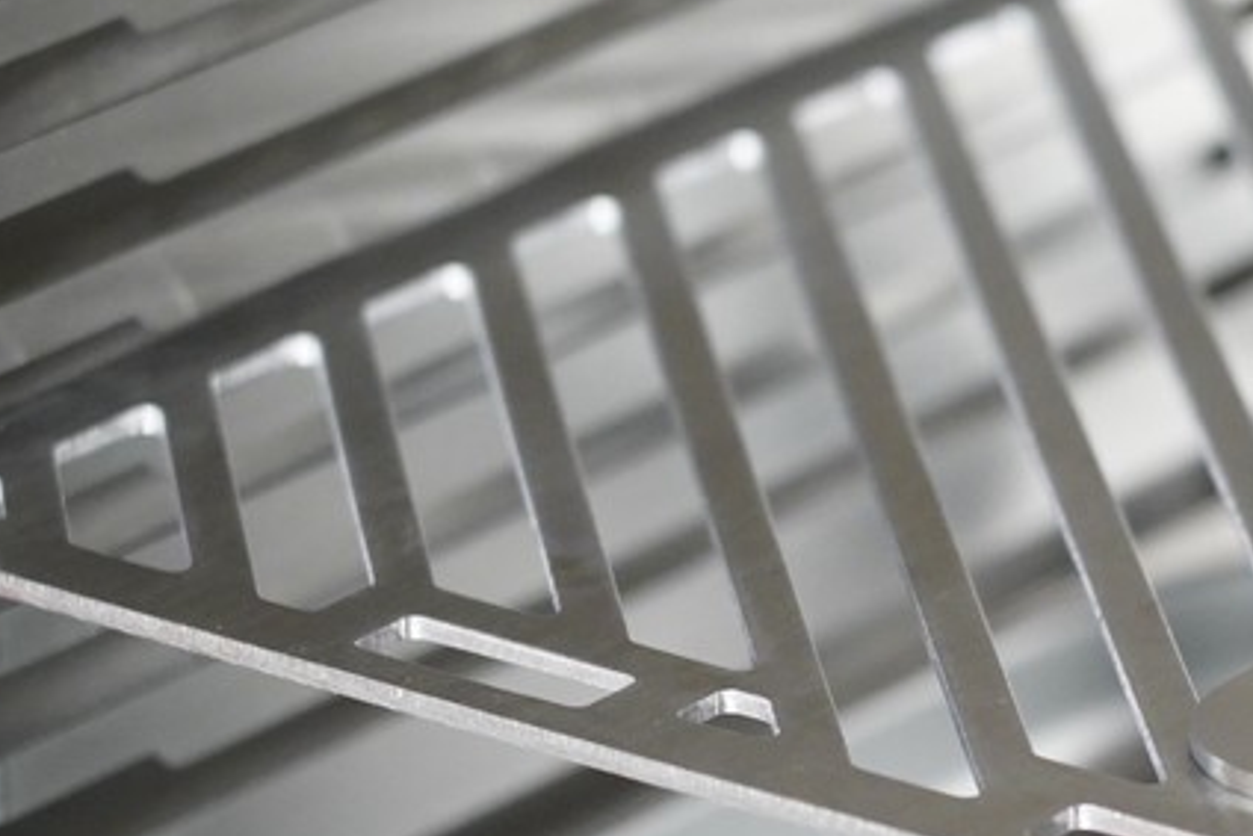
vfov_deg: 4.3
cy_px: 645
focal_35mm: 317
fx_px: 11037
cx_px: 1418
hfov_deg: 6.5
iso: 4000
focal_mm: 105
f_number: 4
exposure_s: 1/125
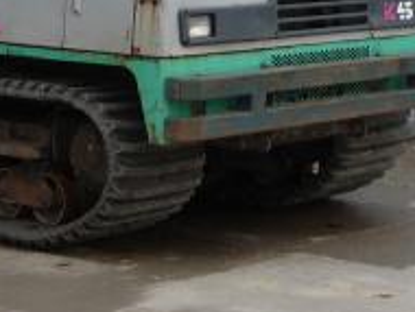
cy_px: 33
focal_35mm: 142
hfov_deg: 13.9
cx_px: 216
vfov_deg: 10.4
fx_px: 1705
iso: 100
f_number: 4.1
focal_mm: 7.6
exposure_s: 1/200
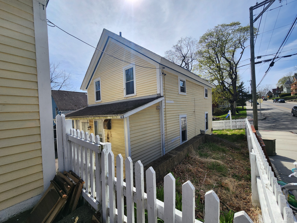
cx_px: 148
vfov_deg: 89.9
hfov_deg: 106.2
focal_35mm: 13
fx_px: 112
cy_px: 112
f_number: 2.2
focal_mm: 2.2
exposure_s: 1/2650
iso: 50
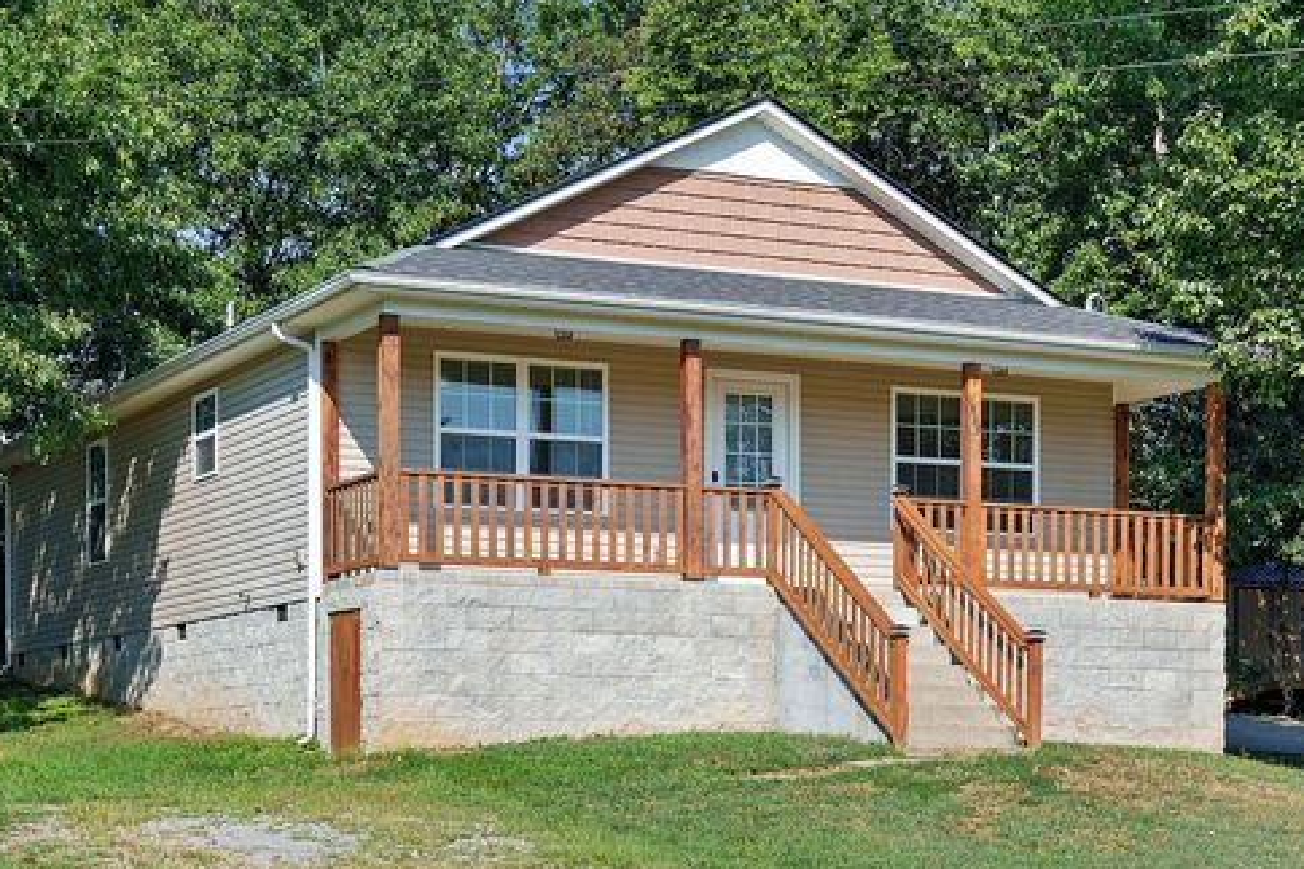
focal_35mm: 34
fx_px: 1231
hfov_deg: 55.8
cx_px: 640
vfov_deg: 38.9
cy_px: 440
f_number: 8
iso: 125
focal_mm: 33
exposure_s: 1/320
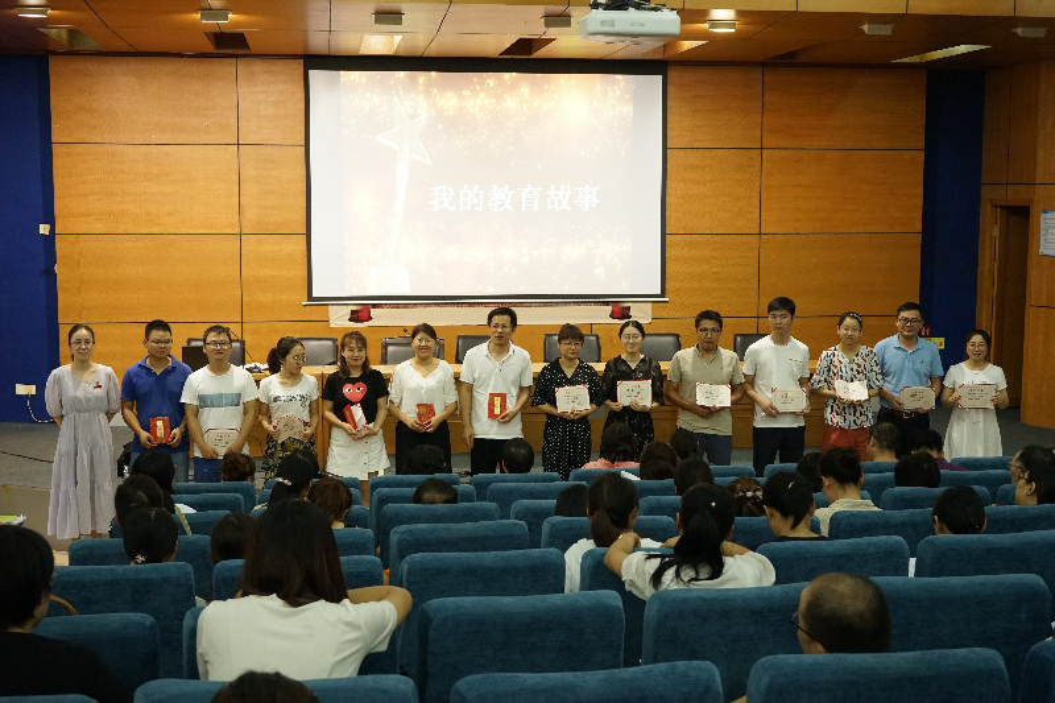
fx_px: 1348
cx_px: 528
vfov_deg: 29.2
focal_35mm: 46
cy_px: 352
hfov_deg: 42.8
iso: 2500
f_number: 7.1
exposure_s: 1/50
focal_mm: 46
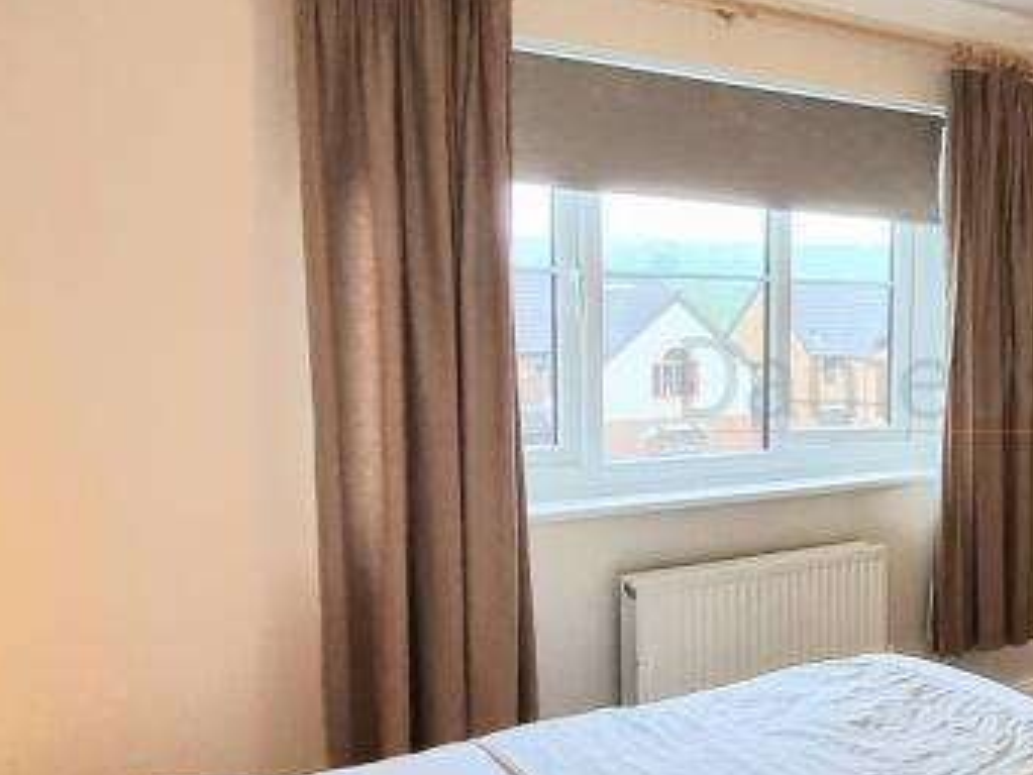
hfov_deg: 41.3
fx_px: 1164
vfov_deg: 36.8
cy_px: 403
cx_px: 1048
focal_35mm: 39
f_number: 2.2
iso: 200
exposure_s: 1/50
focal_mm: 2.2
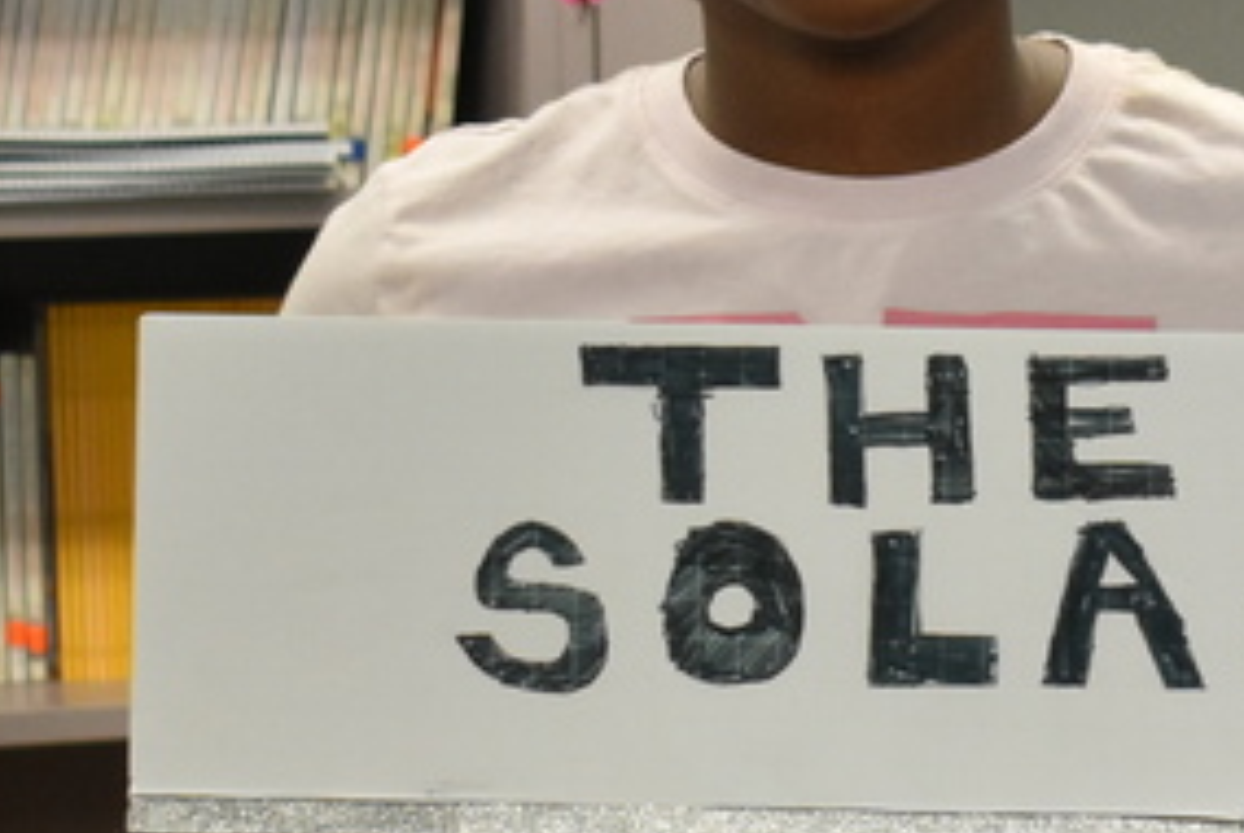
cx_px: 1091
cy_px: 787
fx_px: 5604
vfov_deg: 8.5
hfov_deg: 12.6
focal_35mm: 162
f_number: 4.2
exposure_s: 1/125
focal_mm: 30
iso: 1400
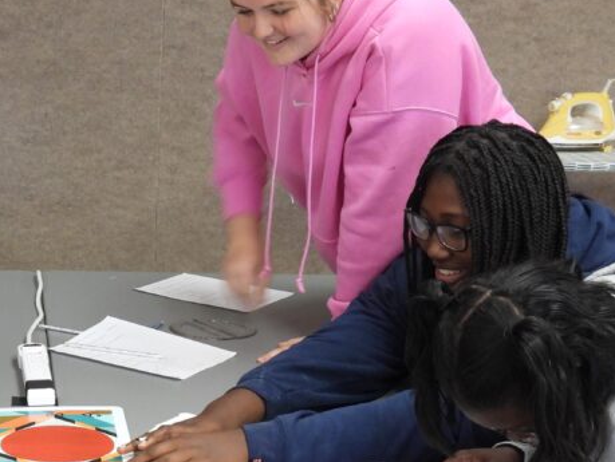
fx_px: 1387
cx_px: 84
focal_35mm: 78
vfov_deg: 18.8
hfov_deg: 24.4
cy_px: 336
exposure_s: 1/30
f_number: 3.2
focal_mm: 6.2
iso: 280
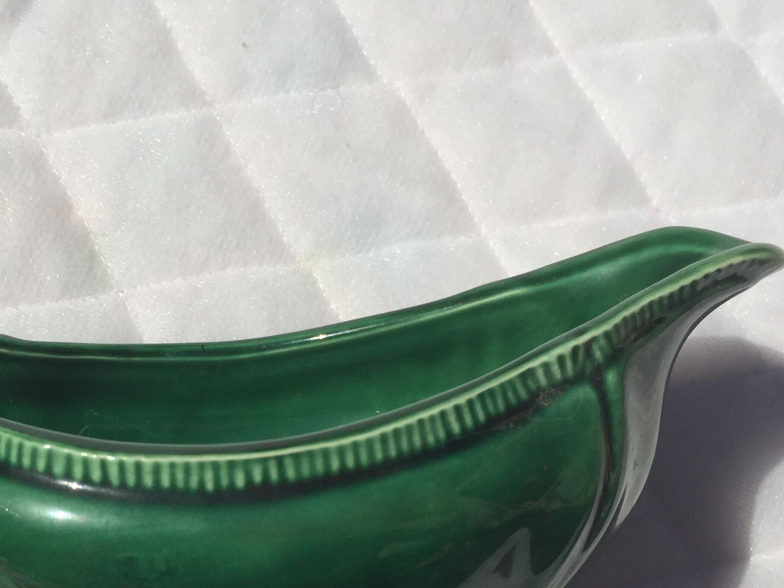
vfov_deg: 27.6
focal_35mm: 52
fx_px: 1178
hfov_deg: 36.0
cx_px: 201
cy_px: 442
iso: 32
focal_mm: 4.15
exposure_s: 1/6623
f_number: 2.2
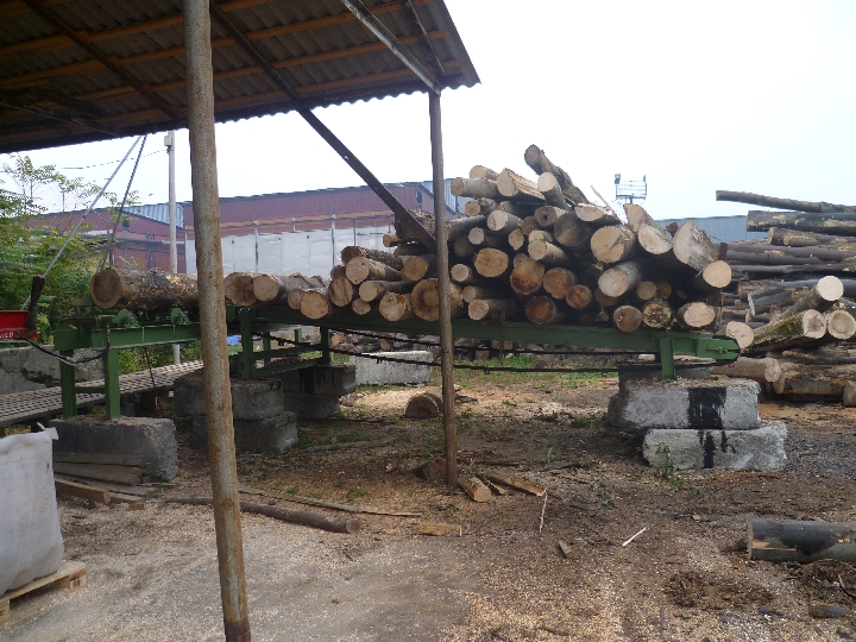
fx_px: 692
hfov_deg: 63.4
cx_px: 428
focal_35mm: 28
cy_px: 321
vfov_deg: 49.7
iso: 80
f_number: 2.8
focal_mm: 5
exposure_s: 1/60
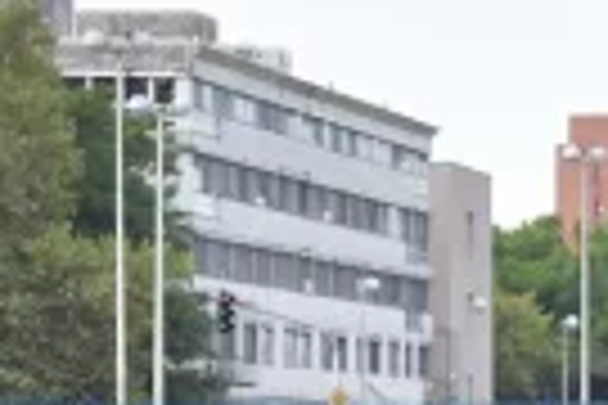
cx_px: 1527
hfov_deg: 5.0
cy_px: 916
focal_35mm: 395
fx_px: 6671
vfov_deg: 3.4
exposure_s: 1/250
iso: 640
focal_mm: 70
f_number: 11
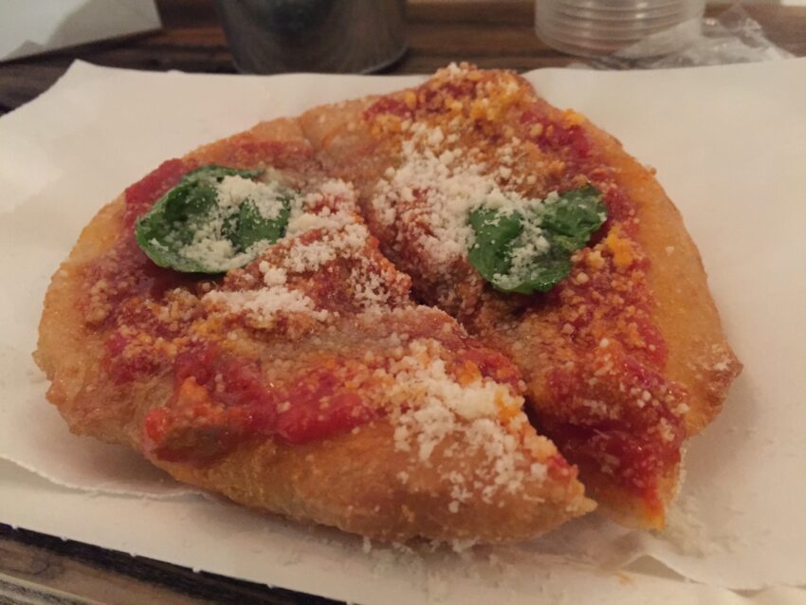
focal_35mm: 29
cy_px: 302
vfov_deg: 48.2
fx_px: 675
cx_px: 403
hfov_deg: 61.6
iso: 500
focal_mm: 4.15
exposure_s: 1/17
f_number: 2.2
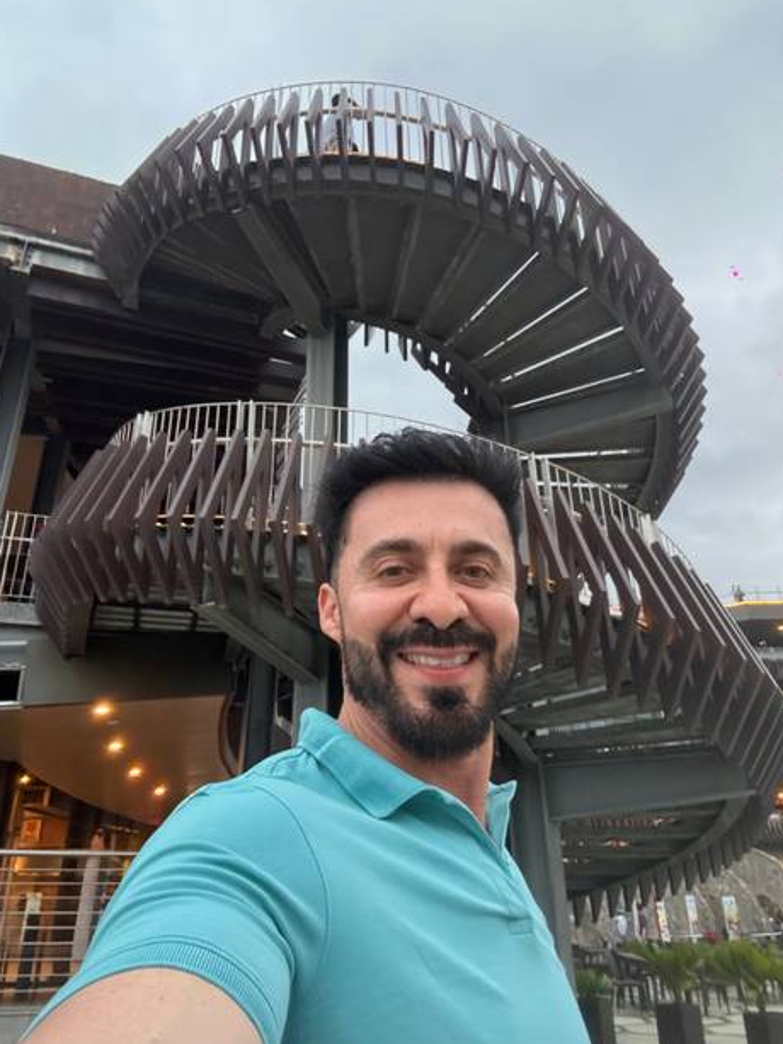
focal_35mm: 24
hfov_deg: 56.8
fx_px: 724
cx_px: 386
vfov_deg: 71.6
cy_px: 523
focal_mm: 2.69
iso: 320
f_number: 1.9
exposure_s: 1/60
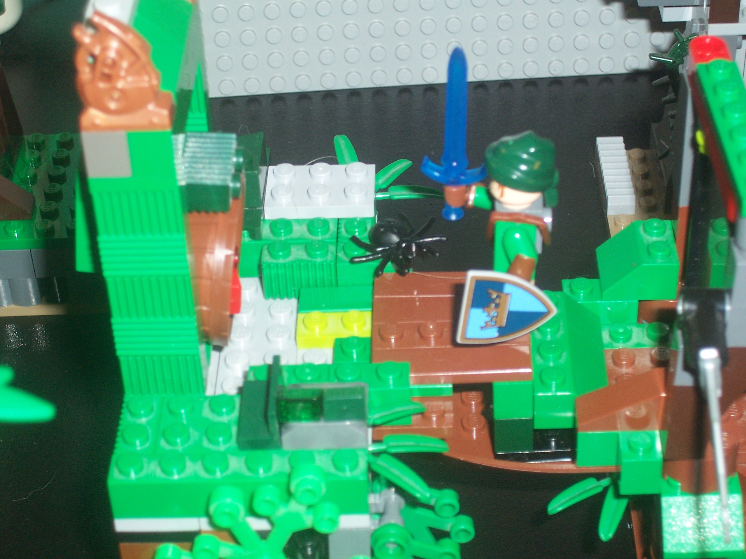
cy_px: 280
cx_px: 373
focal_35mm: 82
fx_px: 1767
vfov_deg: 18.0
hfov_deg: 23.8
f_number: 4.1
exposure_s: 1/90
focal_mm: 13.5
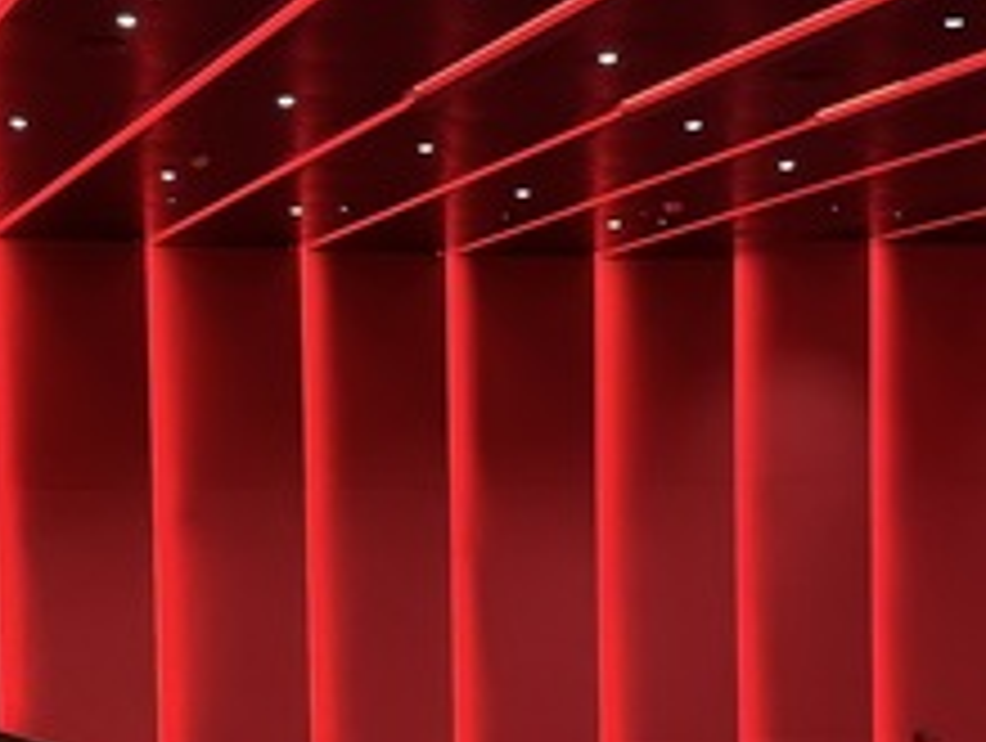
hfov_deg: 27.4
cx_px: 270
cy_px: 670
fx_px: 1997
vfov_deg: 20.6
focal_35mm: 70
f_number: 1.78
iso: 800
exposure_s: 1/30
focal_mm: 6.76
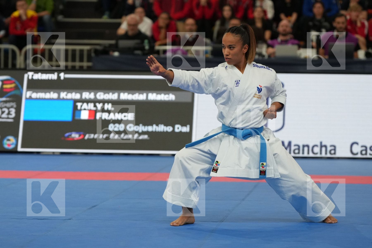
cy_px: 124
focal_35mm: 181
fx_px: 1870
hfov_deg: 11.4
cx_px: 186
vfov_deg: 7.6
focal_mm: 121
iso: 1600
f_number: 2.8
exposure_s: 1/1000
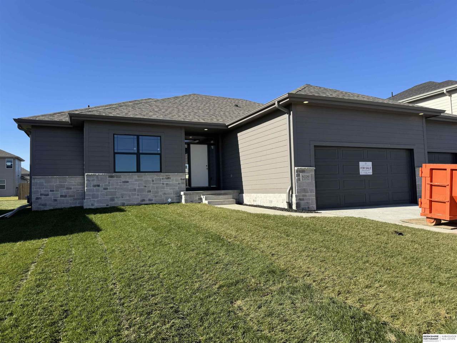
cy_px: 172
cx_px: 228
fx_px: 317
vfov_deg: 56.8
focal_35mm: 24
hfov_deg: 71.6
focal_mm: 6.76
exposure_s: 1/3096
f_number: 1.78
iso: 80
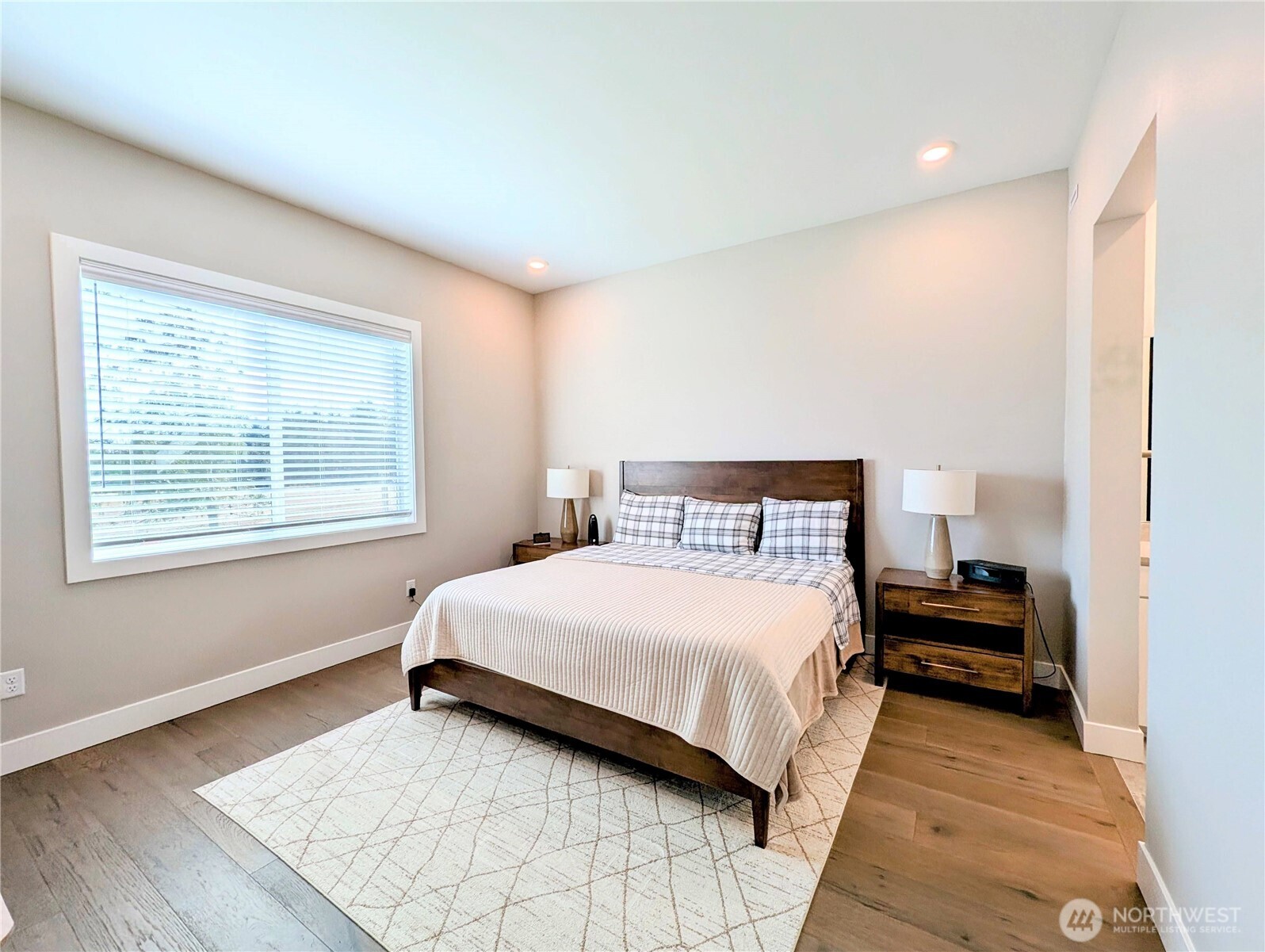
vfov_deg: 90.0
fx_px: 476
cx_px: 632
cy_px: 476
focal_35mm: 13
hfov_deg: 106.1
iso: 36
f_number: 2.2
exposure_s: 1/359
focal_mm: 1.95
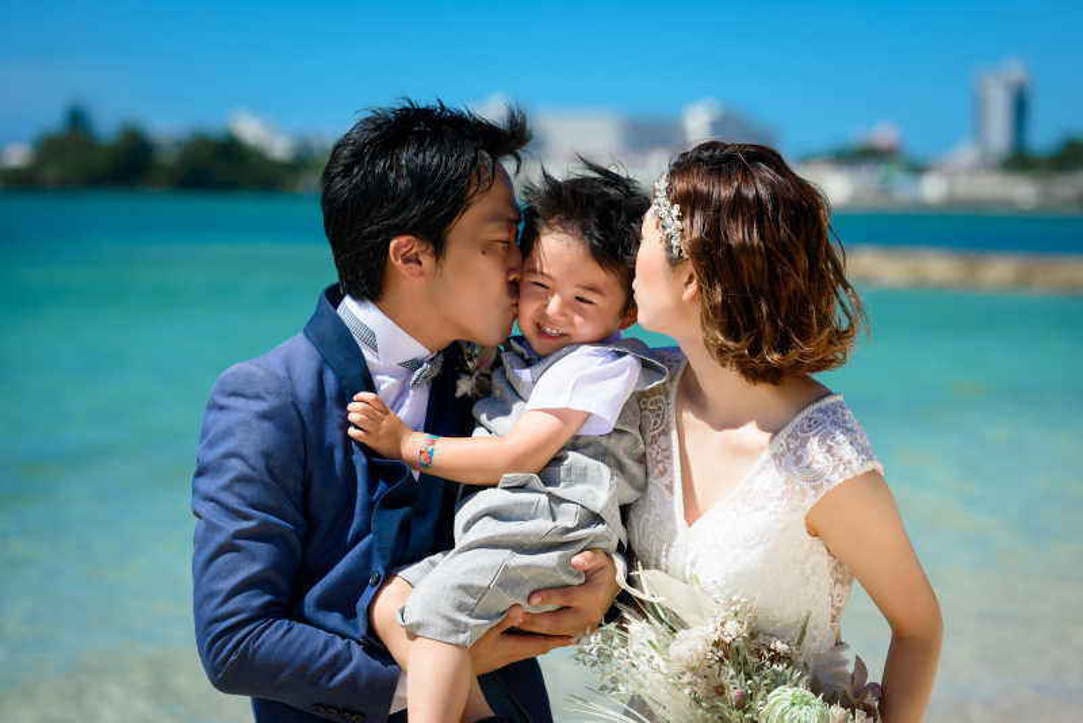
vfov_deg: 11.2
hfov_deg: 16.8
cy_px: 362
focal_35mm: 122
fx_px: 3671
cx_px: 542
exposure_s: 1/1250
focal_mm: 122
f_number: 4
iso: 100
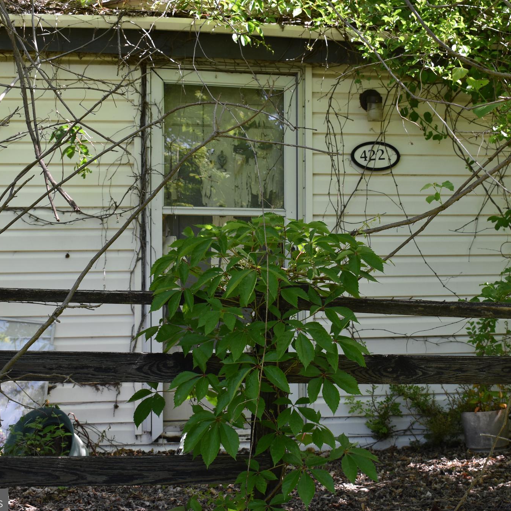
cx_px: 313
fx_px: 1035
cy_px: 257
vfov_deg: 27.7
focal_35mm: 62
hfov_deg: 27.6
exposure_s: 1/250
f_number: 8
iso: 400
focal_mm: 32
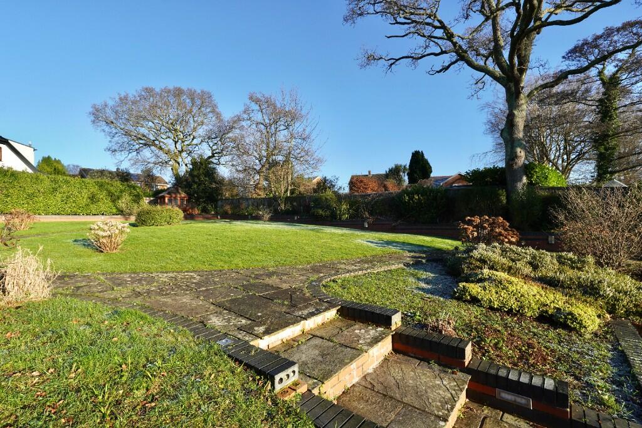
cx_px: 321
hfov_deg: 95.0
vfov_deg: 72.1
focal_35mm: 16
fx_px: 294
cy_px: 214
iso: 100
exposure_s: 1/125
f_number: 8
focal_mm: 11
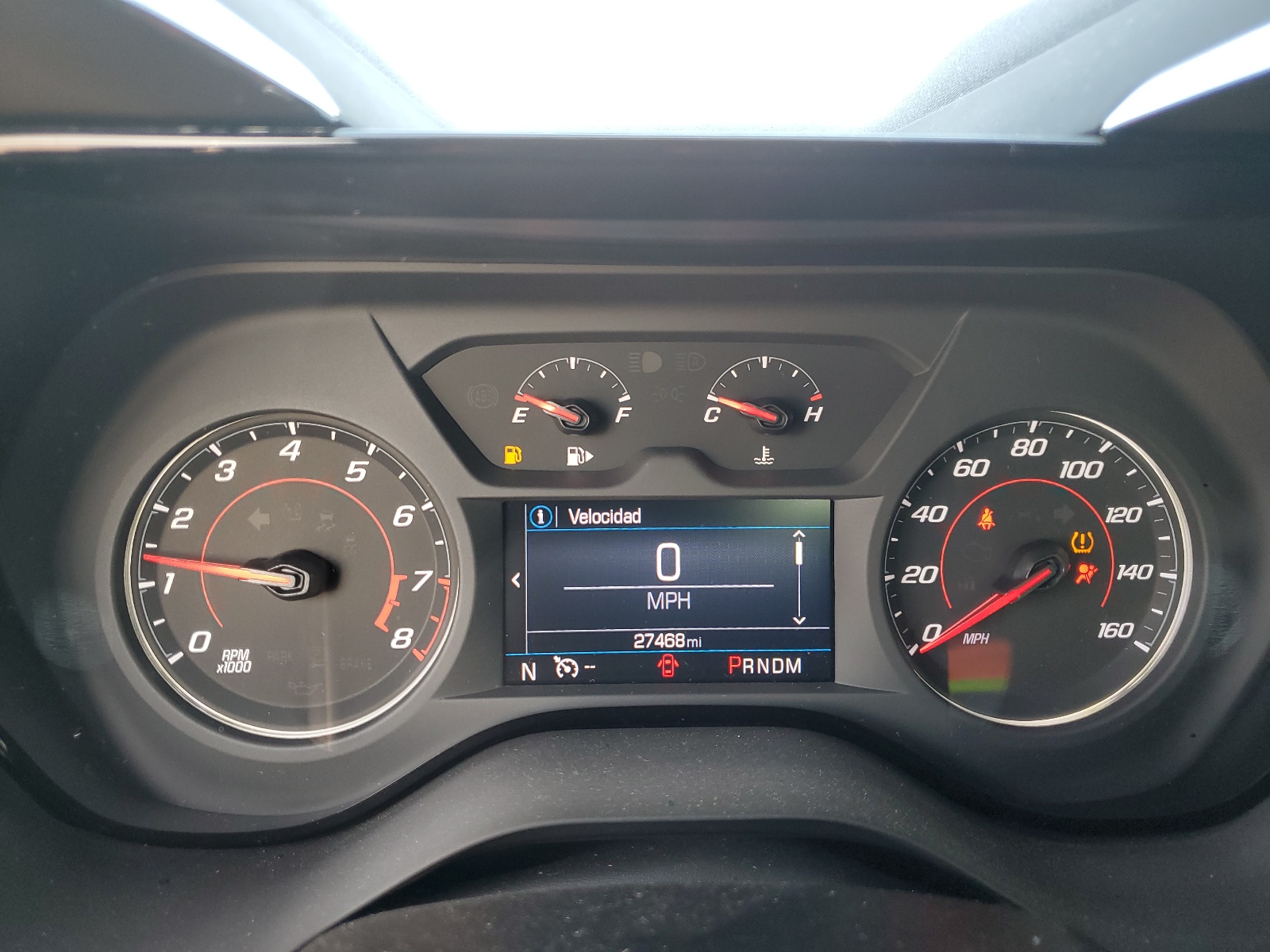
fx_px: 954
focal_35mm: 26
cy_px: 476
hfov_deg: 67.3
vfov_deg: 53.1
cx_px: 635
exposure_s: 1/60.2
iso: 56
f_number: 1.5
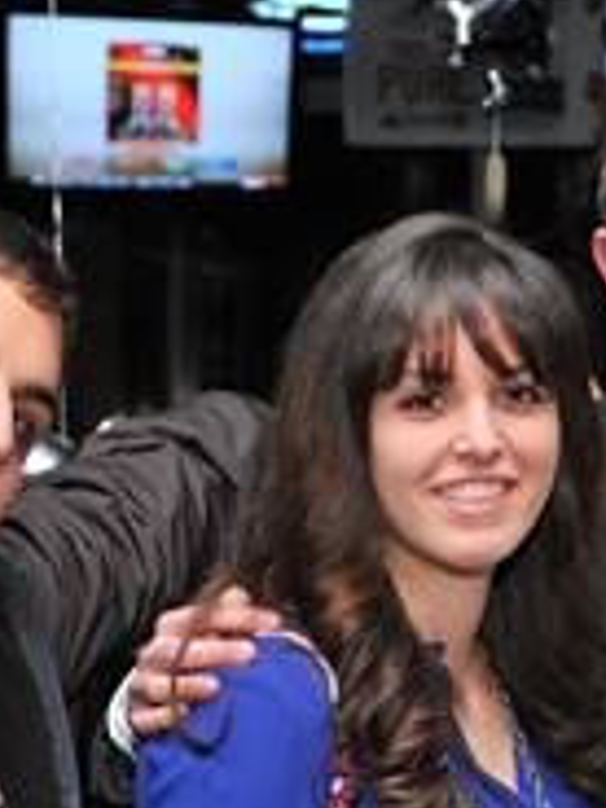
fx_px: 2684
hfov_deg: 12.6
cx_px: 742
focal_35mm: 115
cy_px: 593
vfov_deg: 17.0
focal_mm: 40
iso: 800
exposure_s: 1/100
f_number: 5
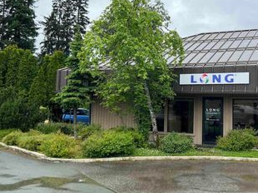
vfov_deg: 34.3
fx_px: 313
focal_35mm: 42
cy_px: 85
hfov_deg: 43.8
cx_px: 182
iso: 50
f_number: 1.5
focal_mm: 5.7
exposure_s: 1/2299
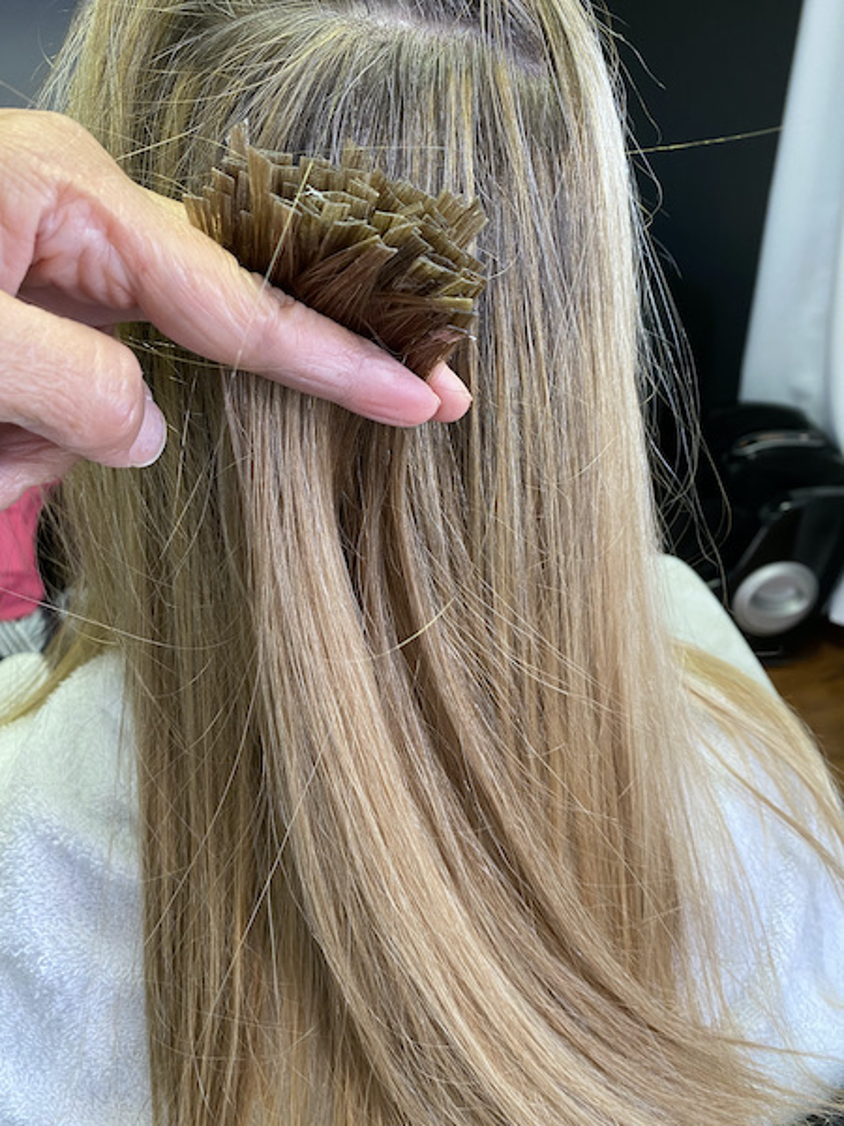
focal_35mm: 26
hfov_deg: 53.1
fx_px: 845
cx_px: 422
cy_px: 563
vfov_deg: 67.3
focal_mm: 4.25
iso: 125
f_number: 1.8
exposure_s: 1/60
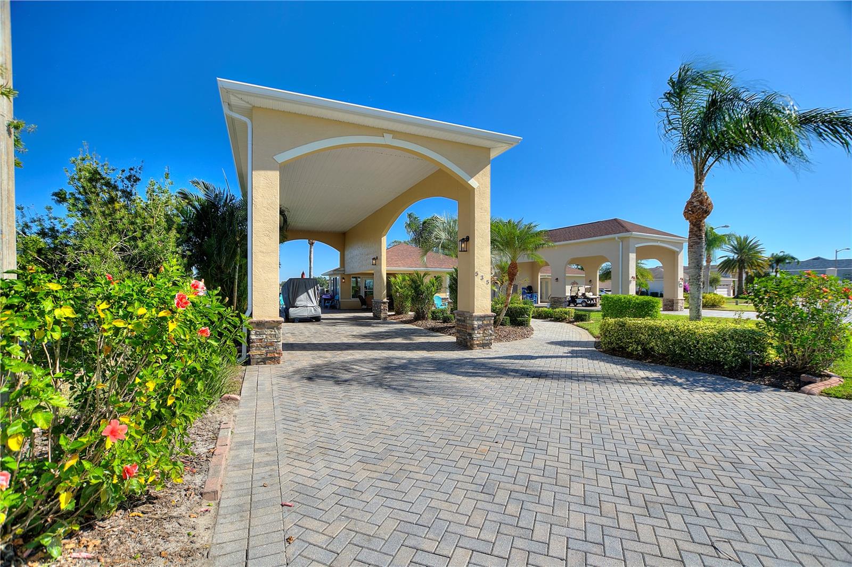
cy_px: 284
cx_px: 426
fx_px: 355
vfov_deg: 77.3
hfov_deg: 100.4
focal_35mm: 15
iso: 100
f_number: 4.5
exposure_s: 1/400
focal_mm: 10
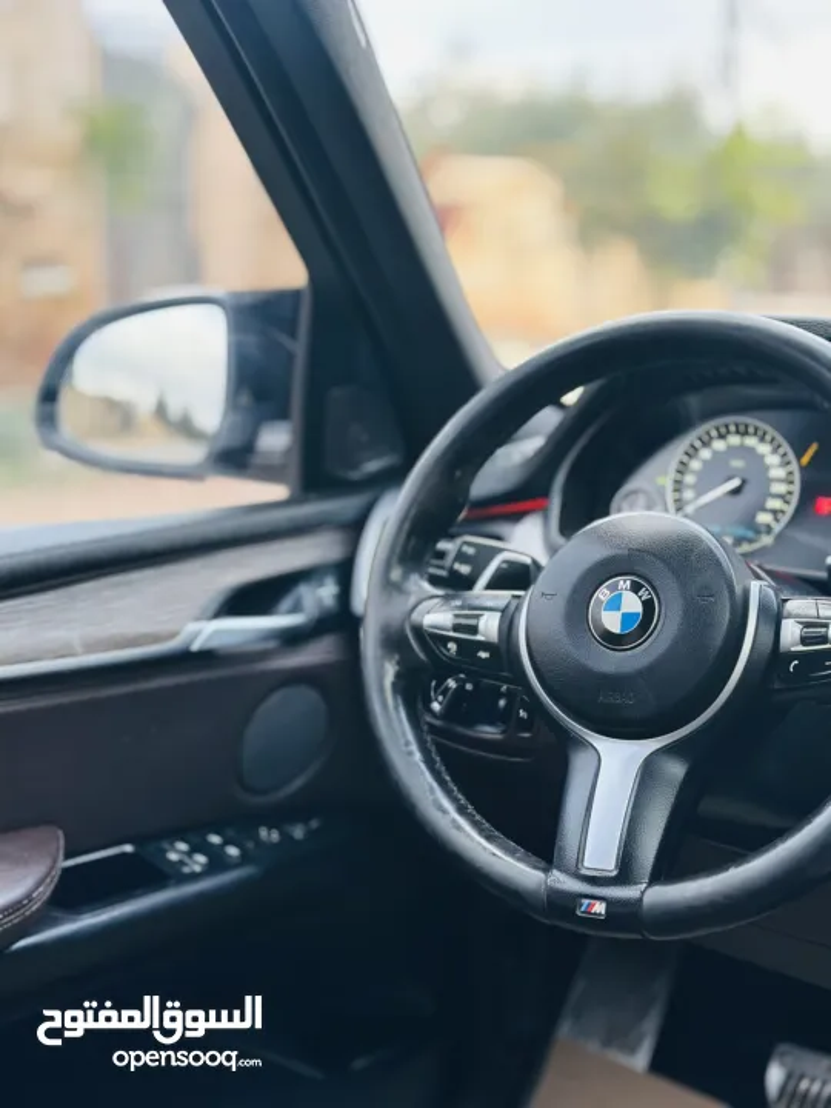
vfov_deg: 39.7
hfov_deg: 30.3
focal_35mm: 48
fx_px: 1536
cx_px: 416
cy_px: 554
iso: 125
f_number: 1.78
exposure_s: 1/60
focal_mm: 6.86
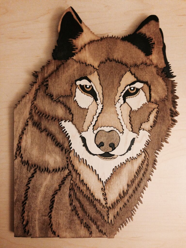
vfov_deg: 55.4
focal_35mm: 33
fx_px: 236
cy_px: 124
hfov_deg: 42.9
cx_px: 93
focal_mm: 4.12
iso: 400
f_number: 2.4
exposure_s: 1/17
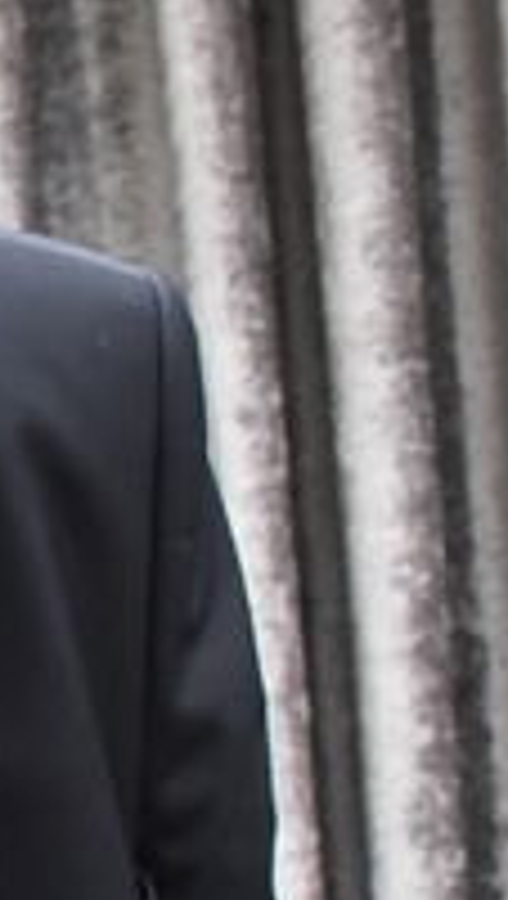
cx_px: -1911
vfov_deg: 9.9
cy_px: 1690
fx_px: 4893
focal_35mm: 205
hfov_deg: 5.0
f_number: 5.6
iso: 3200
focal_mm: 28
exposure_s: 1/100
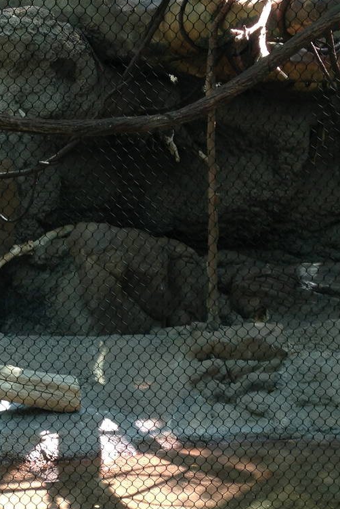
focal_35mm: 73
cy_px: 293
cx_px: 62
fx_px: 1033
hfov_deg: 18.5
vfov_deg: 27.7
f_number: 2.4
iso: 50
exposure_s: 1/60
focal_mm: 4.13
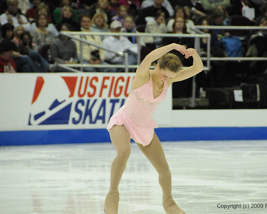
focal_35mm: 341
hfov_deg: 5.7
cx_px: 154
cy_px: 107
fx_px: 2695
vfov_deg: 4.5
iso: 3200
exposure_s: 1/640
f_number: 5.6
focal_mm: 200
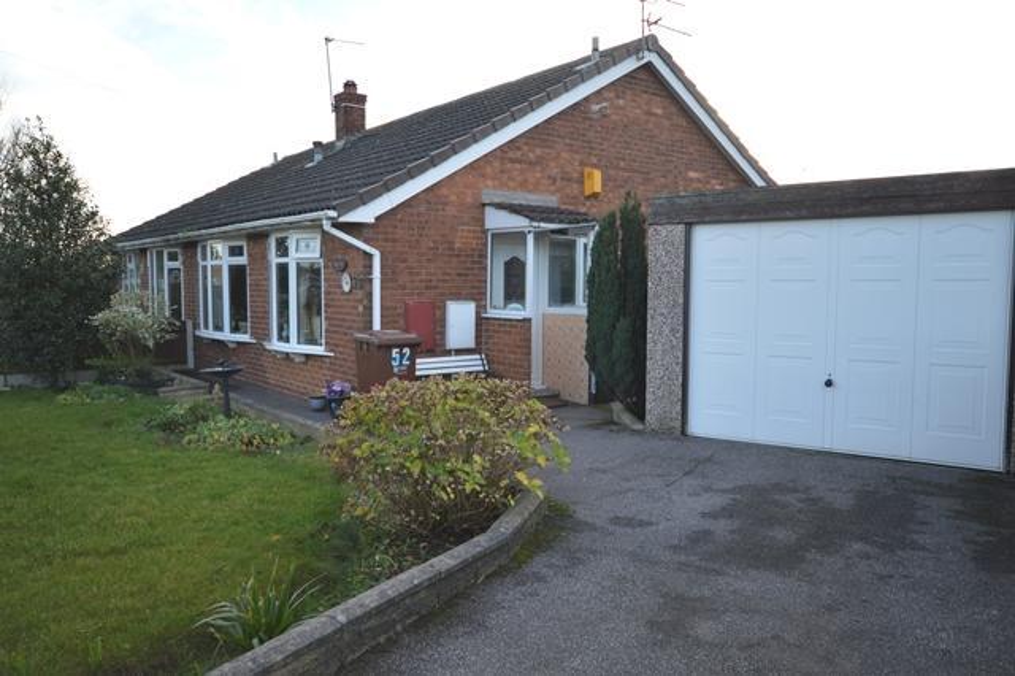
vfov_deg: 47.9
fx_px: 761
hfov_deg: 67.4
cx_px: 508
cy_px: 338
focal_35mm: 27
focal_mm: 18
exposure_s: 1/125
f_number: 5.6
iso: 200
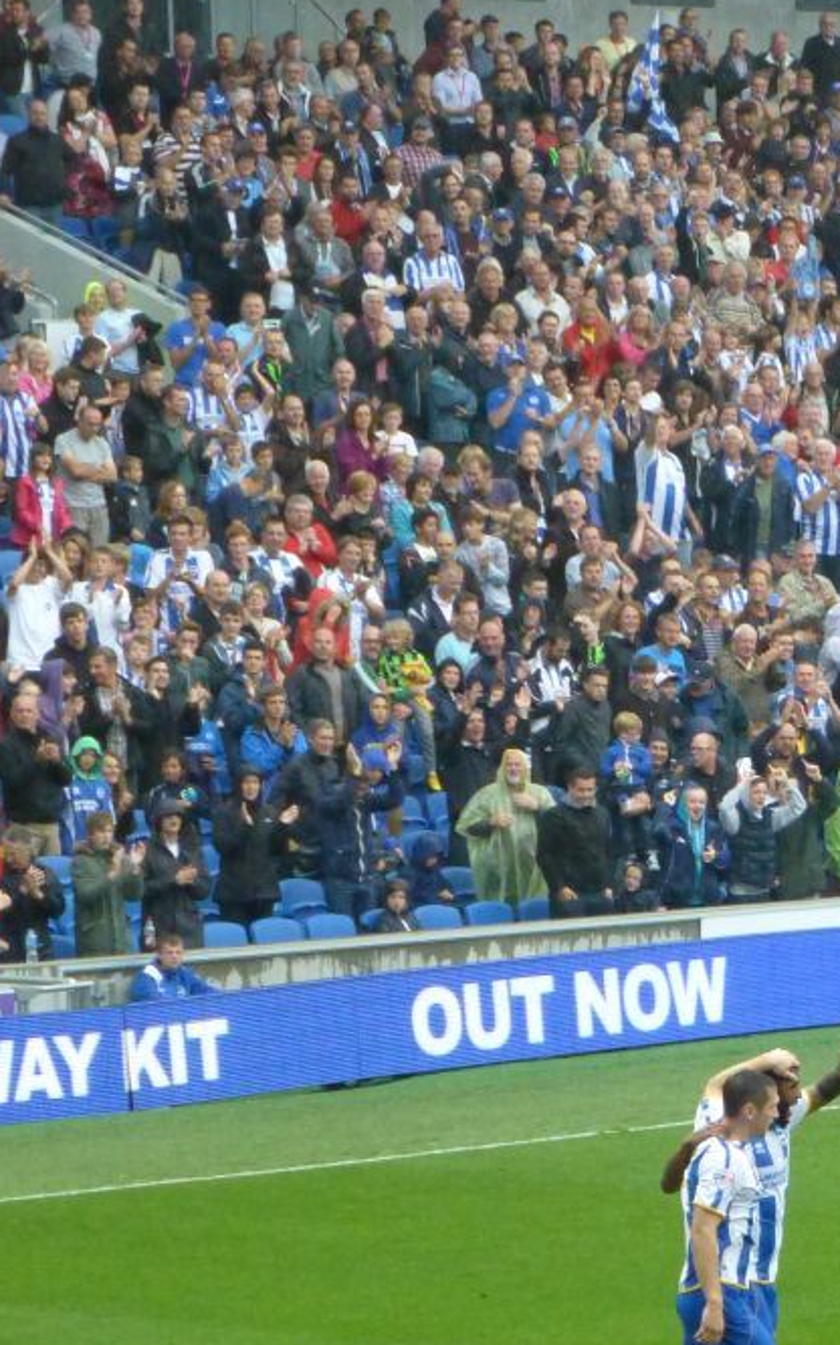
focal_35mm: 233
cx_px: 935
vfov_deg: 9.0
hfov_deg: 5.6
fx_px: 8538
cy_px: 887
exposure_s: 1/160
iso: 800
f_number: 5.4
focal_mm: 21.8
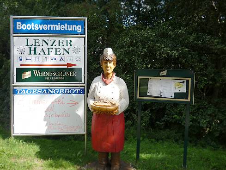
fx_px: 216
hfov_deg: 55.3
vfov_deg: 43.0
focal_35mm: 33
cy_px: 85
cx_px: 113
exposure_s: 1/640
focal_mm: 5.5
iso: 100
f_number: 2.8
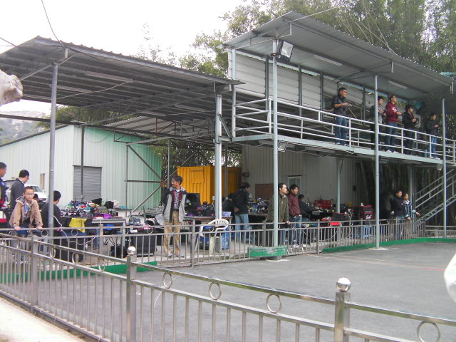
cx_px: 228
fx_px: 501
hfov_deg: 49.0
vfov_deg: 37.7
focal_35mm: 38
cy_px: 171
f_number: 3.5
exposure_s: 1/38.1
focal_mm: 6.8
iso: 50
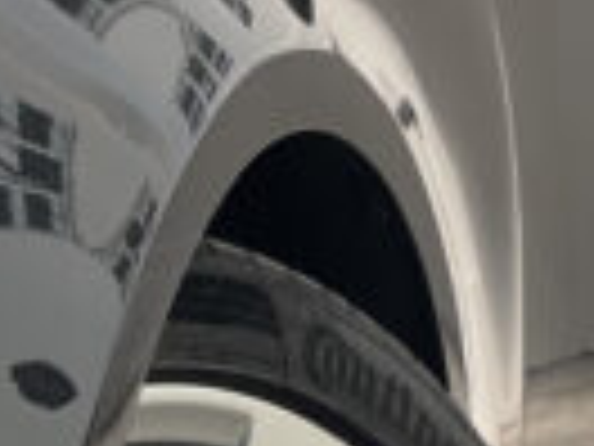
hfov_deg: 6.2
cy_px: 158
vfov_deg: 4.7
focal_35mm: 314
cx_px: -270
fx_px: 5388
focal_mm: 6
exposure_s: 1/82
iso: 32
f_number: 2
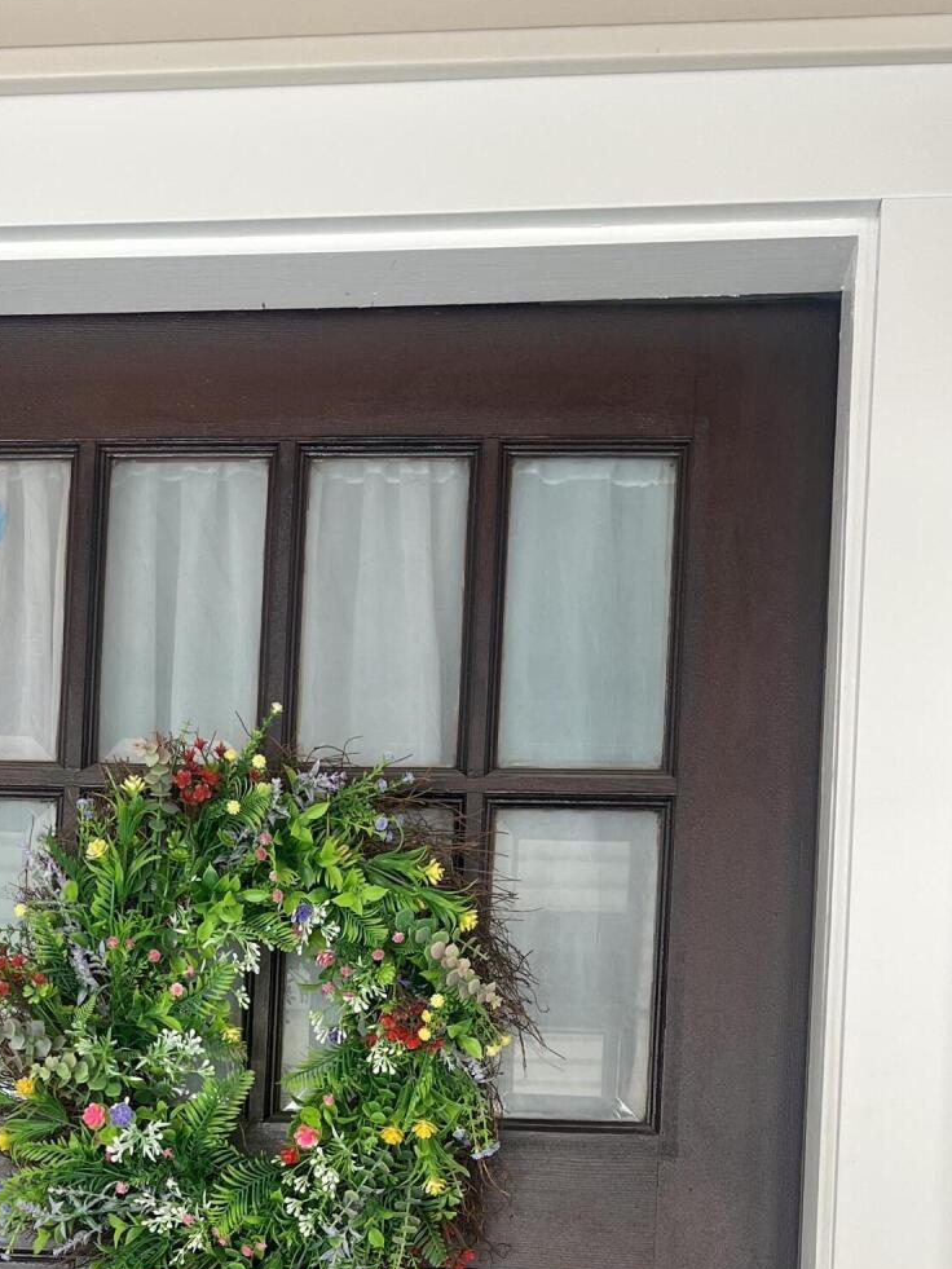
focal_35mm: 53
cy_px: 1233
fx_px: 1943
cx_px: 319
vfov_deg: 33.5
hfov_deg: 27.4
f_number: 1.6
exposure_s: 1/129
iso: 32
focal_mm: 5.1
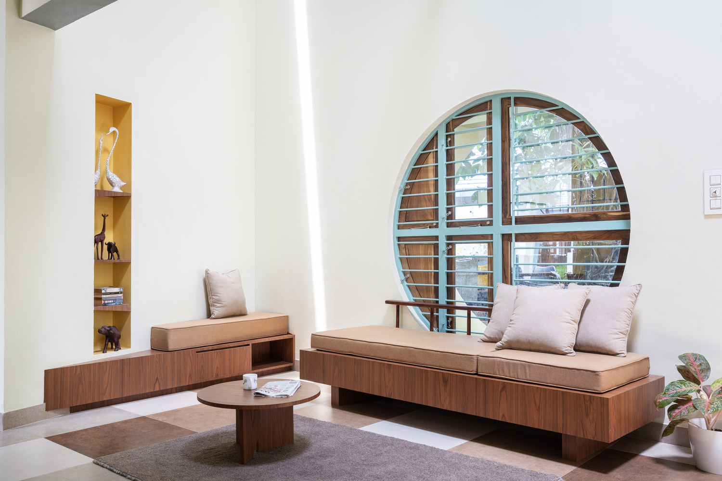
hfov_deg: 58.7
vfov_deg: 41.1
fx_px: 642
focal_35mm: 32
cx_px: 361
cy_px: 240
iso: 100
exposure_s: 1/5
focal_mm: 32
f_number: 9
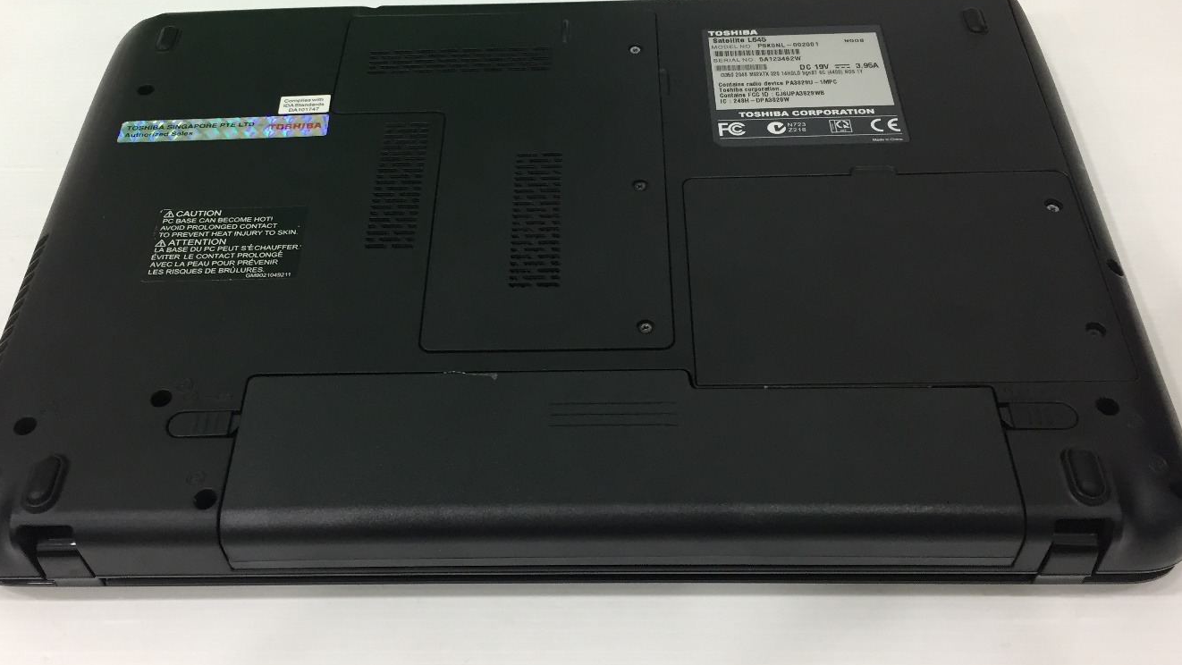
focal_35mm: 39
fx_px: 1222
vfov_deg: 30.3
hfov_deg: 51.6
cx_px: 555
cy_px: 253
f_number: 2.2
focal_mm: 4.15
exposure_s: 1/33
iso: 100
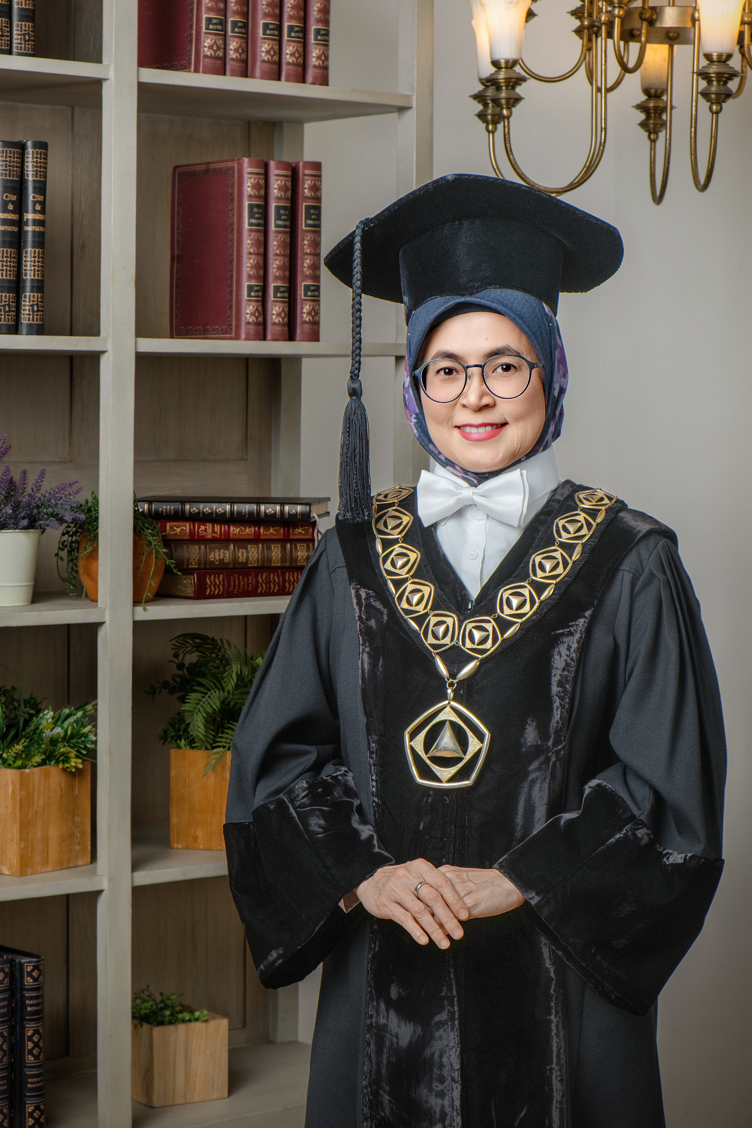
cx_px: 376
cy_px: 564
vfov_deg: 24.5
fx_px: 2600
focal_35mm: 83
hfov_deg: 16.5
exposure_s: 1/125
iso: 640
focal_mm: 55
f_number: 8
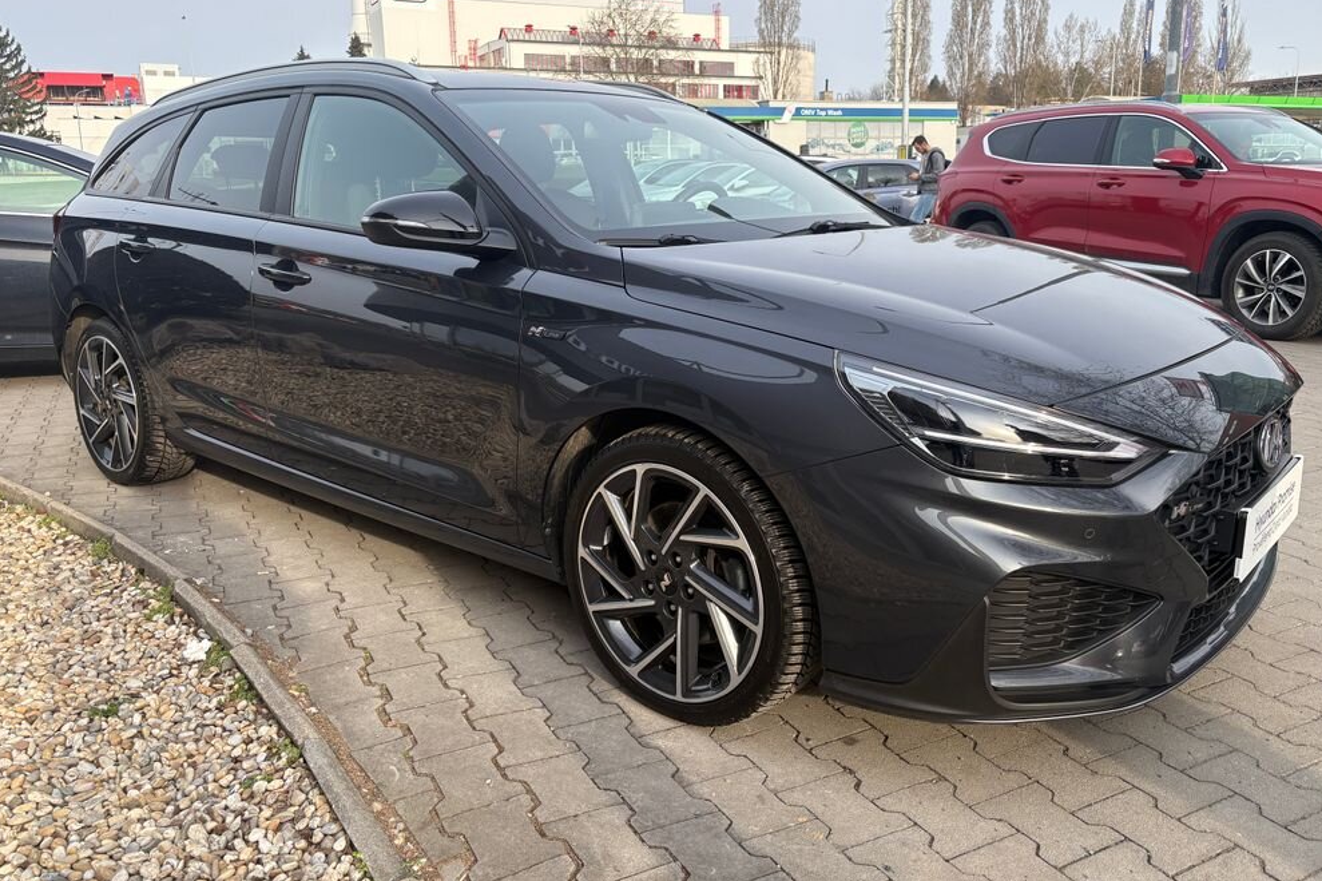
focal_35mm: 28
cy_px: 394
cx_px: 674
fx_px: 1028
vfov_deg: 46.3
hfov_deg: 65.5
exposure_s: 1/810
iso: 50
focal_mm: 5.96
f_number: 1.6
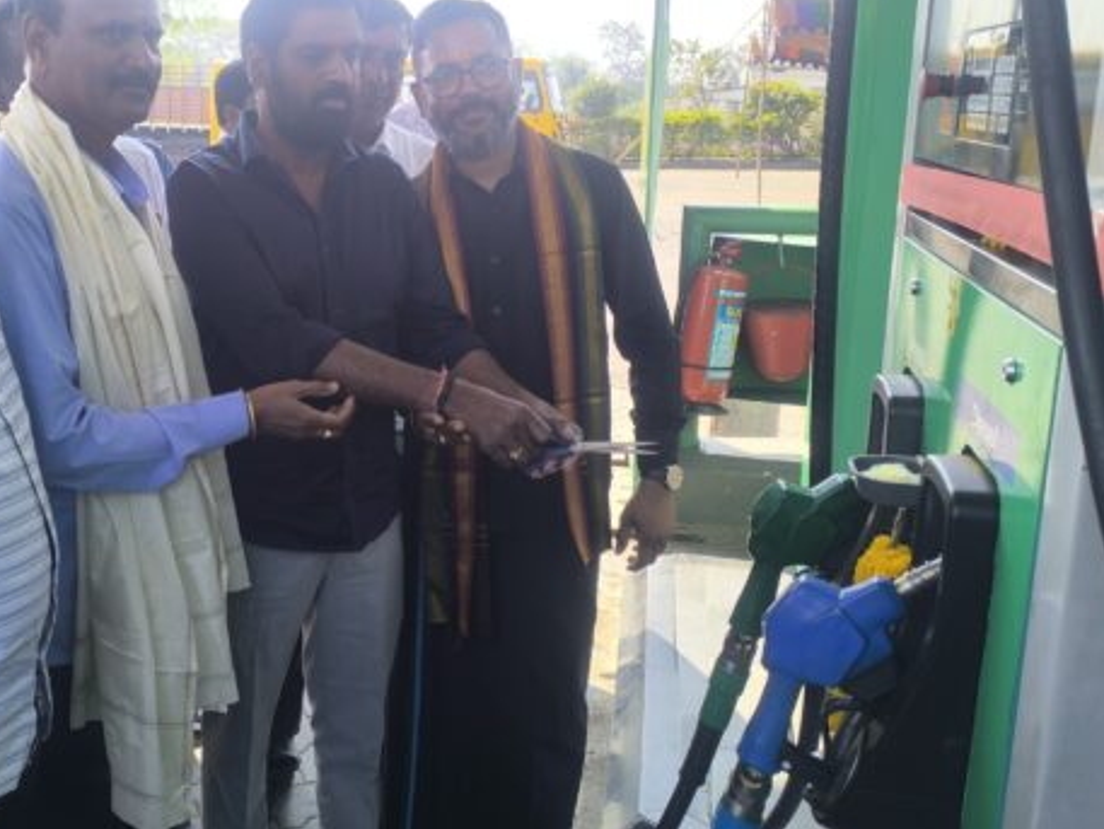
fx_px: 1117
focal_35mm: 35
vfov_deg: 40.6
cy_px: 341
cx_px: 307
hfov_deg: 50.9
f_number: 1.65
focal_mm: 6.14
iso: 50
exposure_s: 1/225
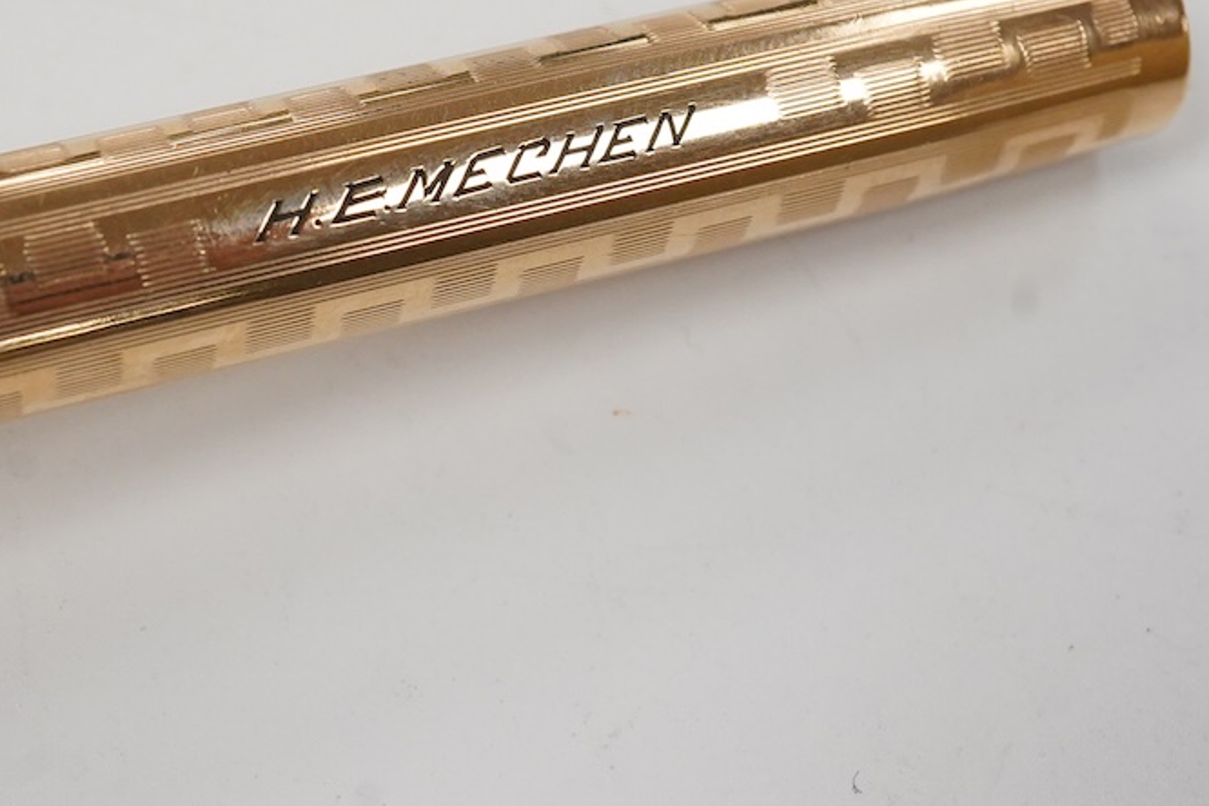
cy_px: 283
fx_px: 2552
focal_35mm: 76
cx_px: 297
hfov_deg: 26.3
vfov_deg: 17.9
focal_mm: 30
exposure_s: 1/200
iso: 2500
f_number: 14
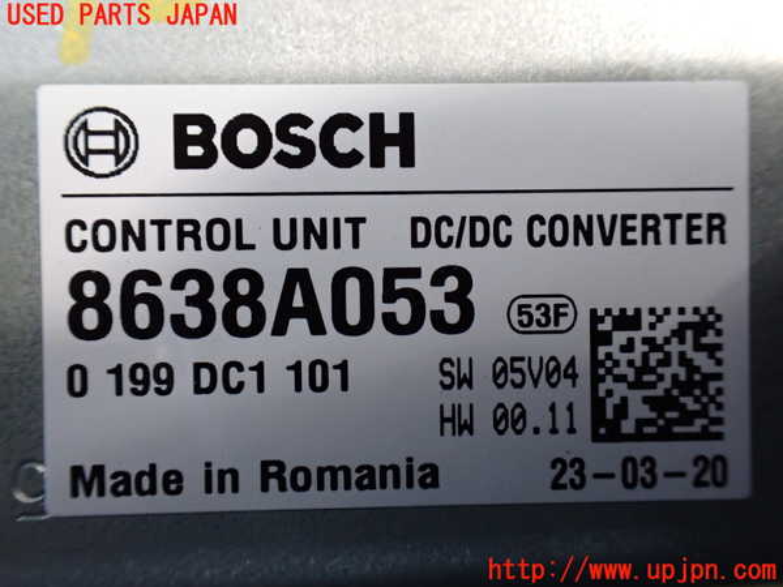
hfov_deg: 60.0
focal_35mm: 30
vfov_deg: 46.8
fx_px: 679
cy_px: 294
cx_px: 392
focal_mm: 5.4
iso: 800
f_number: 2.3
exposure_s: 1/60
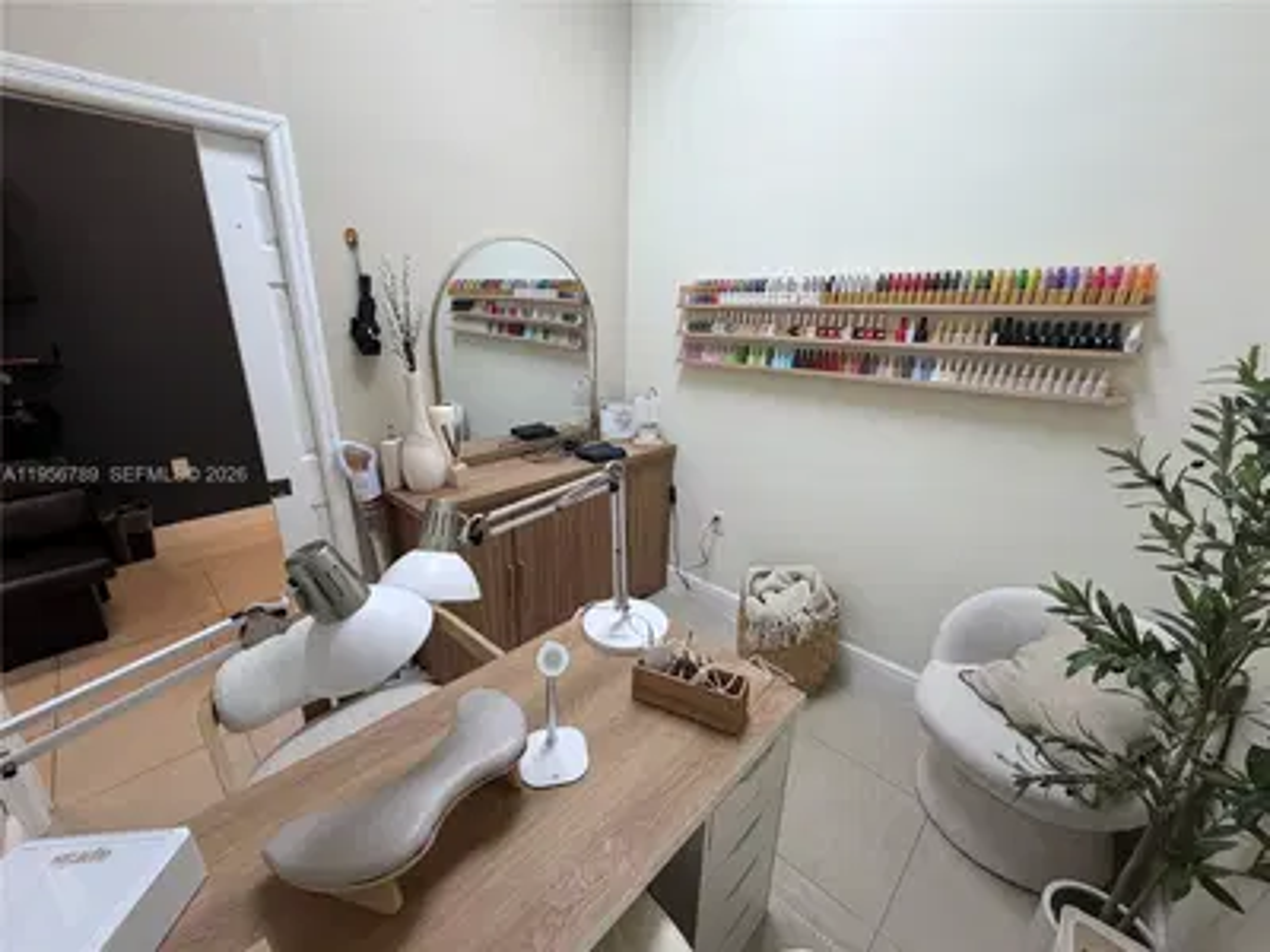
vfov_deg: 85.7
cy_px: 476
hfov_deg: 102.1
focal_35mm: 14
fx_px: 514
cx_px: 635
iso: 125
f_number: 2.2
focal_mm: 2.22
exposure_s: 1/120
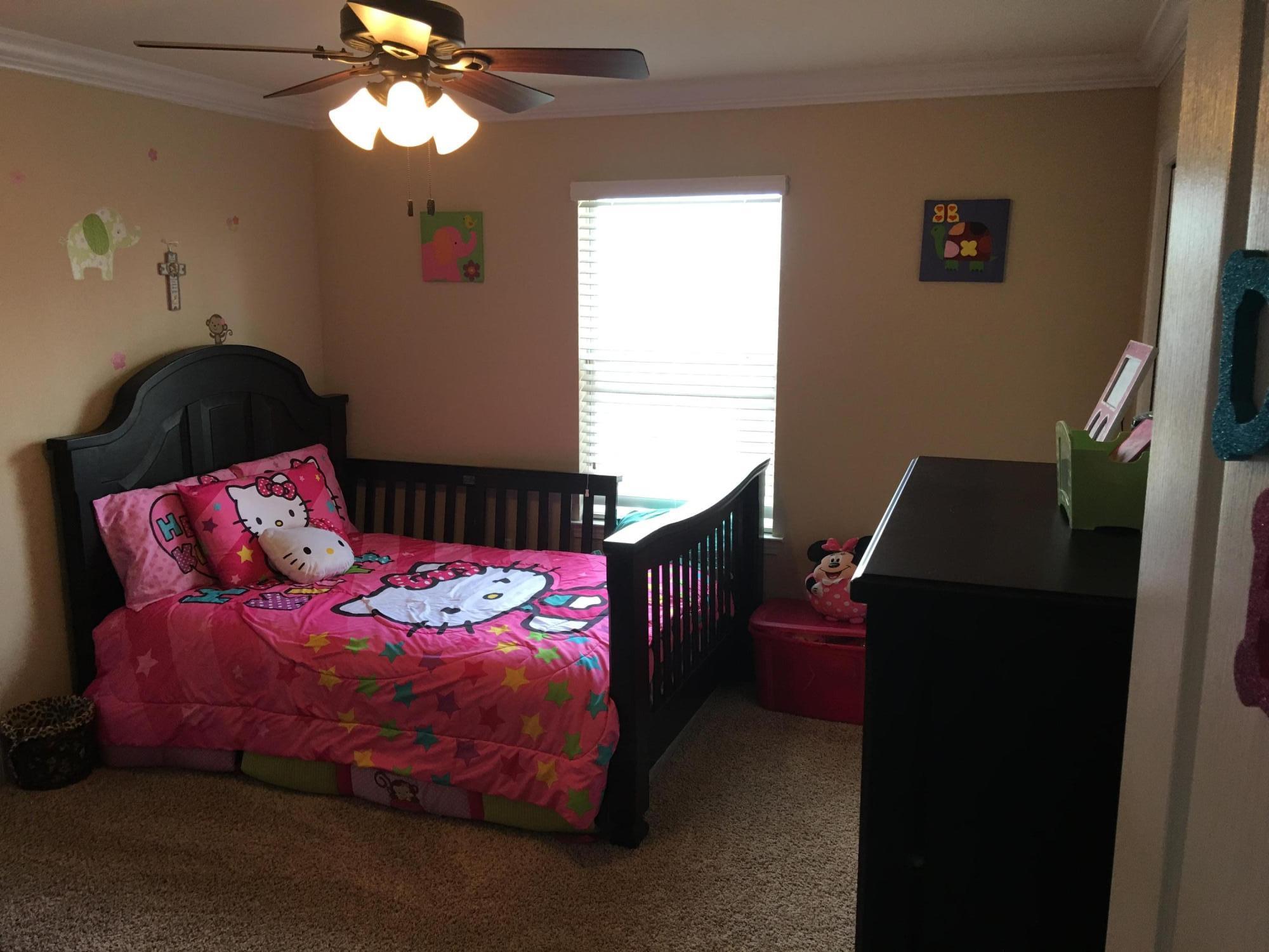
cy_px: 476
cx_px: 634
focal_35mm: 29
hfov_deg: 61.7
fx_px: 1063
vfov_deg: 48.2
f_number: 2.2
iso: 40
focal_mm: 4.15
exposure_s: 1/30
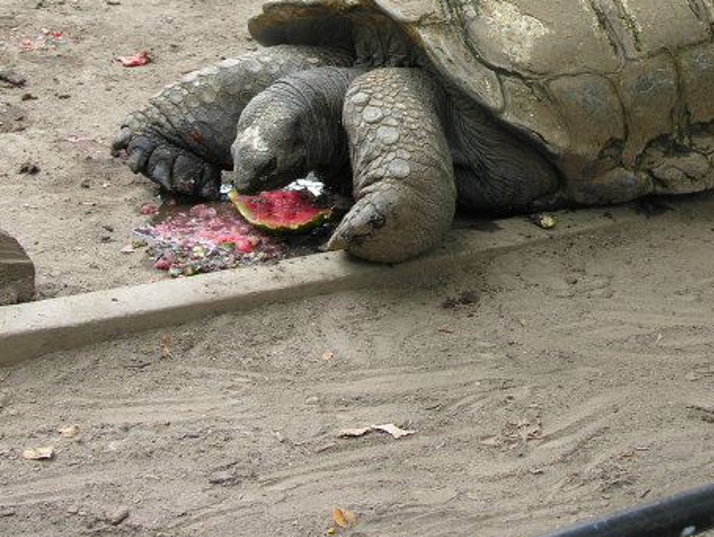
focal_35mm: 114
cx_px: 463
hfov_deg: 17.2
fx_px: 2353
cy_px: 74
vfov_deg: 12.9
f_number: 3.6
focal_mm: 15
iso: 50
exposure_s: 1/48.7
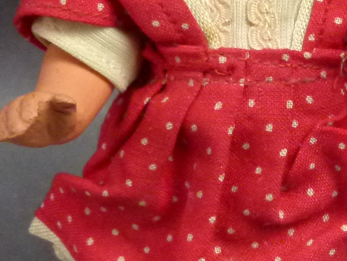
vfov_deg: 10.6
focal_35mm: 140
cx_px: 341
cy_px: 87
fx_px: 1404
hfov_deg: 13.9
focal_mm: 5.8
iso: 400
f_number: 3
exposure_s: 1/50
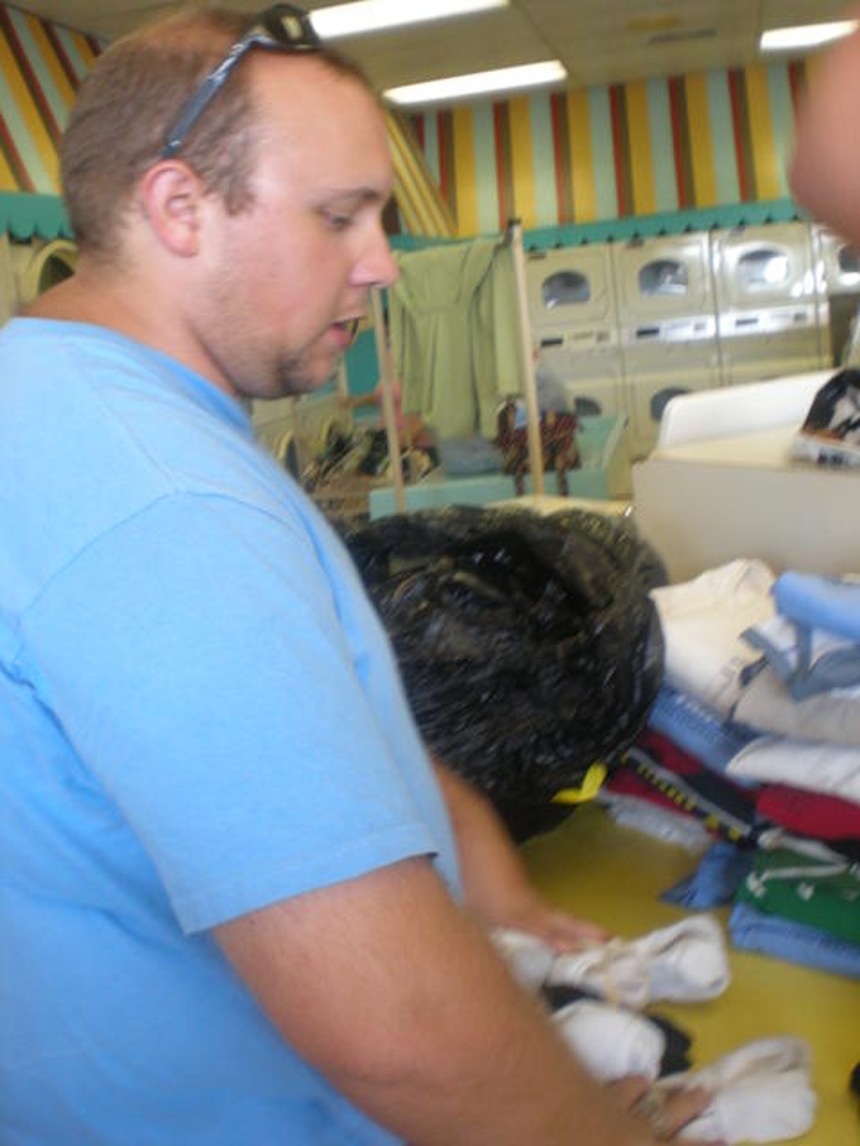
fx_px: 1259
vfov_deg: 49.0
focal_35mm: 38
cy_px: 573
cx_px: 430
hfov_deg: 37.7
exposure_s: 1/34.4
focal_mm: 6.3
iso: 200
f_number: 3.1
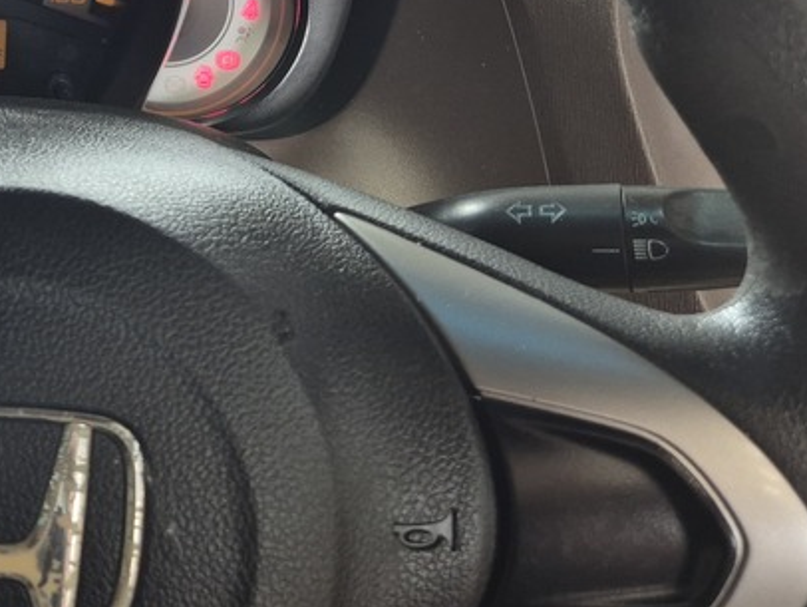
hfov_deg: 30.1
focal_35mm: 58
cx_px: -60
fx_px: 1353
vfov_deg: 24.4
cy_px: 36
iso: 200
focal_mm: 5.4
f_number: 1.8
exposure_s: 1/100
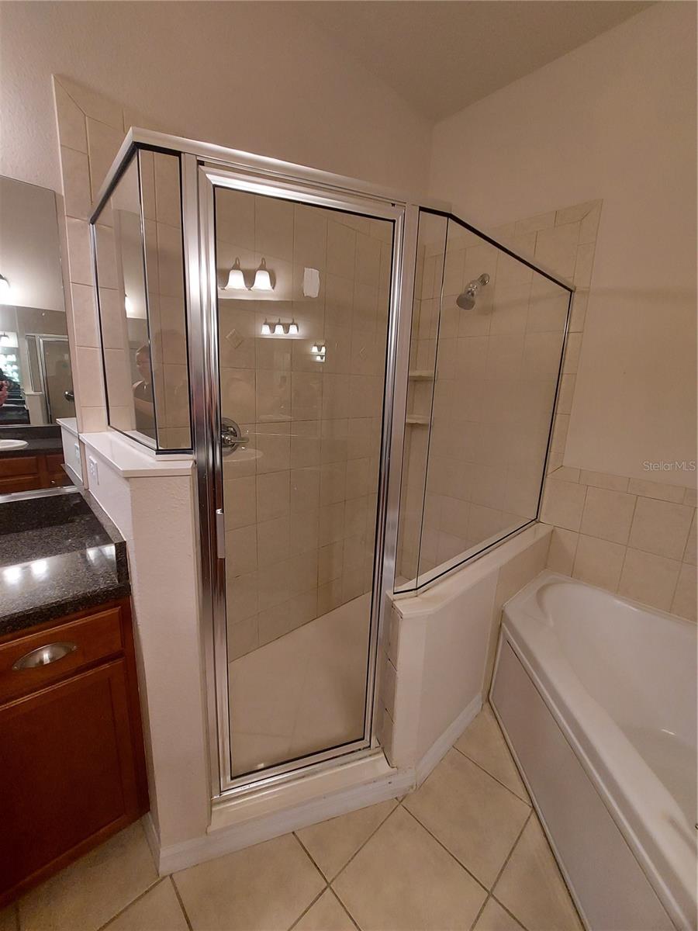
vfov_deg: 106.2
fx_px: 350
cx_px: 349
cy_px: 466
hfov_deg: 89.9
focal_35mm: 13
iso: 250
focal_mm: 1.74
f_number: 2.2
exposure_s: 1/60
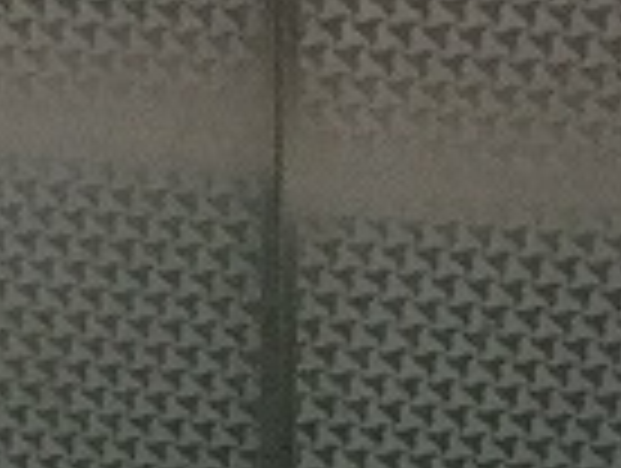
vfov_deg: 8.1
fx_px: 3289
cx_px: 378
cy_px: 351
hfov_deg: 10.8
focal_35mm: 183
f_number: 2.4
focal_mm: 3.3
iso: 640
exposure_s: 1/15
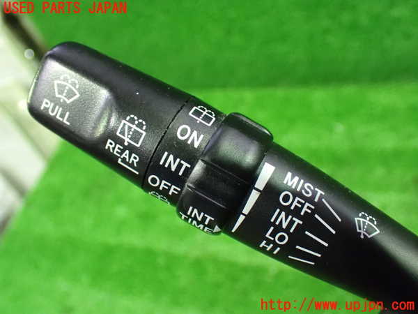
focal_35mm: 36
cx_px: 209
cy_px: 157
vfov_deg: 39.7
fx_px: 435
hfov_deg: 51.4
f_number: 2.5
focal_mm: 6.37
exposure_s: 1/40
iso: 1600
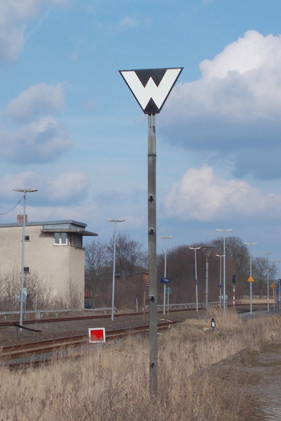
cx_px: 54
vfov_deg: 17.8
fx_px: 1345
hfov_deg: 11.9
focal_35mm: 115
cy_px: 258
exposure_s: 1/100
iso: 80
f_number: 13.3
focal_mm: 11.8
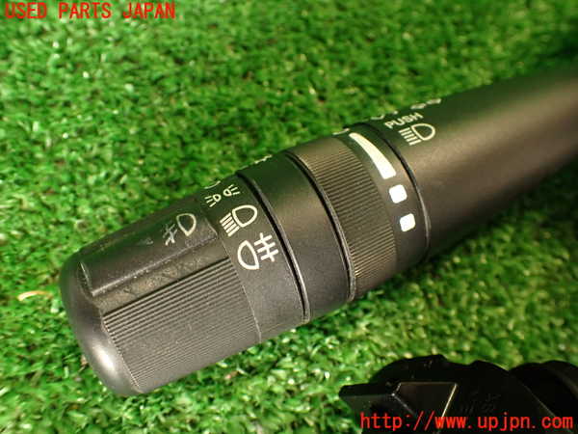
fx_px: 534
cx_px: 289
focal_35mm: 32
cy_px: 217
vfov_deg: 44.2
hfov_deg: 56.8
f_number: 2.4
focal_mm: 5.79
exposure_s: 1/30
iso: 400
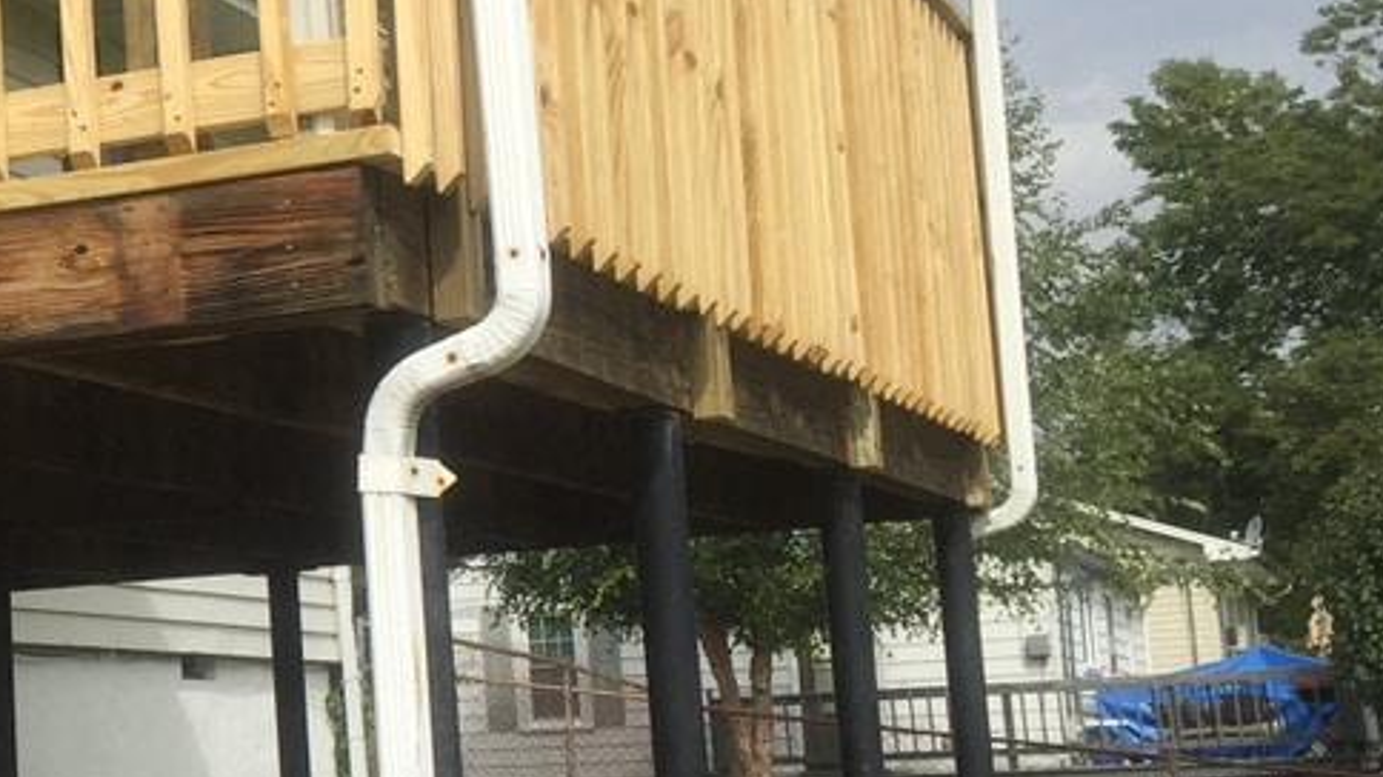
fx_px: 3190
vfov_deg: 13.9
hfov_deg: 22.4
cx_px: -304
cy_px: 394
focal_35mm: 87
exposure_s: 1/2083
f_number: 2.2
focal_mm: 4.15
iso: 32
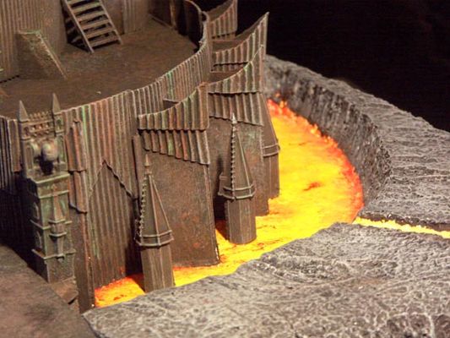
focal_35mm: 166
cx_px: 225
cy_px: 169
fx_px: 2158
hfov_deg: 11.9
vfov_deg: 8.9
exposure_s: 1/5
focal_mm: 42.11
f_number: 8
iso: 400
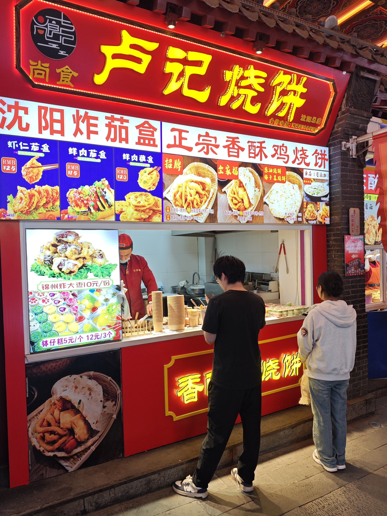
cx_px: 194
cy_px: 258
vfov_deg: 73.9
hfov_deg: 58.9
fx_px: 343
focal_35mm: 23
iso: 50
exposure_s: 1/100
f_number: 1.6
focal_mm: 6.55
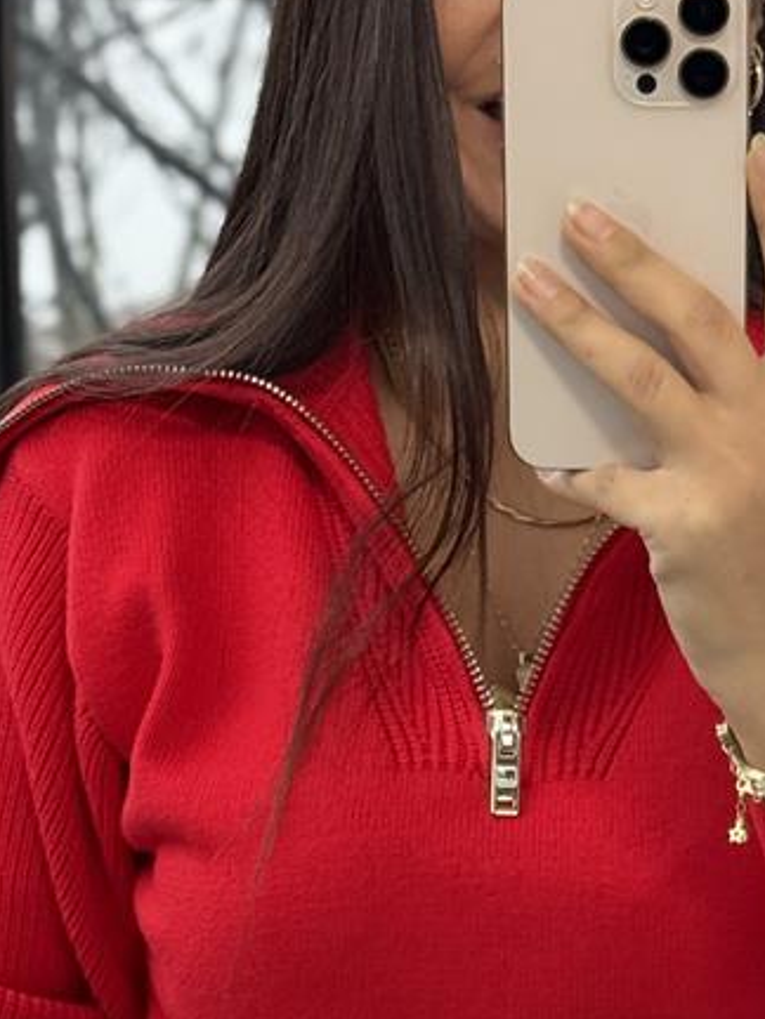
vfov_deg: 13.2
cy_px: 975
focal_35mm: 148
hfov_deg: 10.0
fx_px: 4361
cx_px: 604
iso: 100
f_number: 1.78
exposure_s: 1/123
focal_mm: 6.76
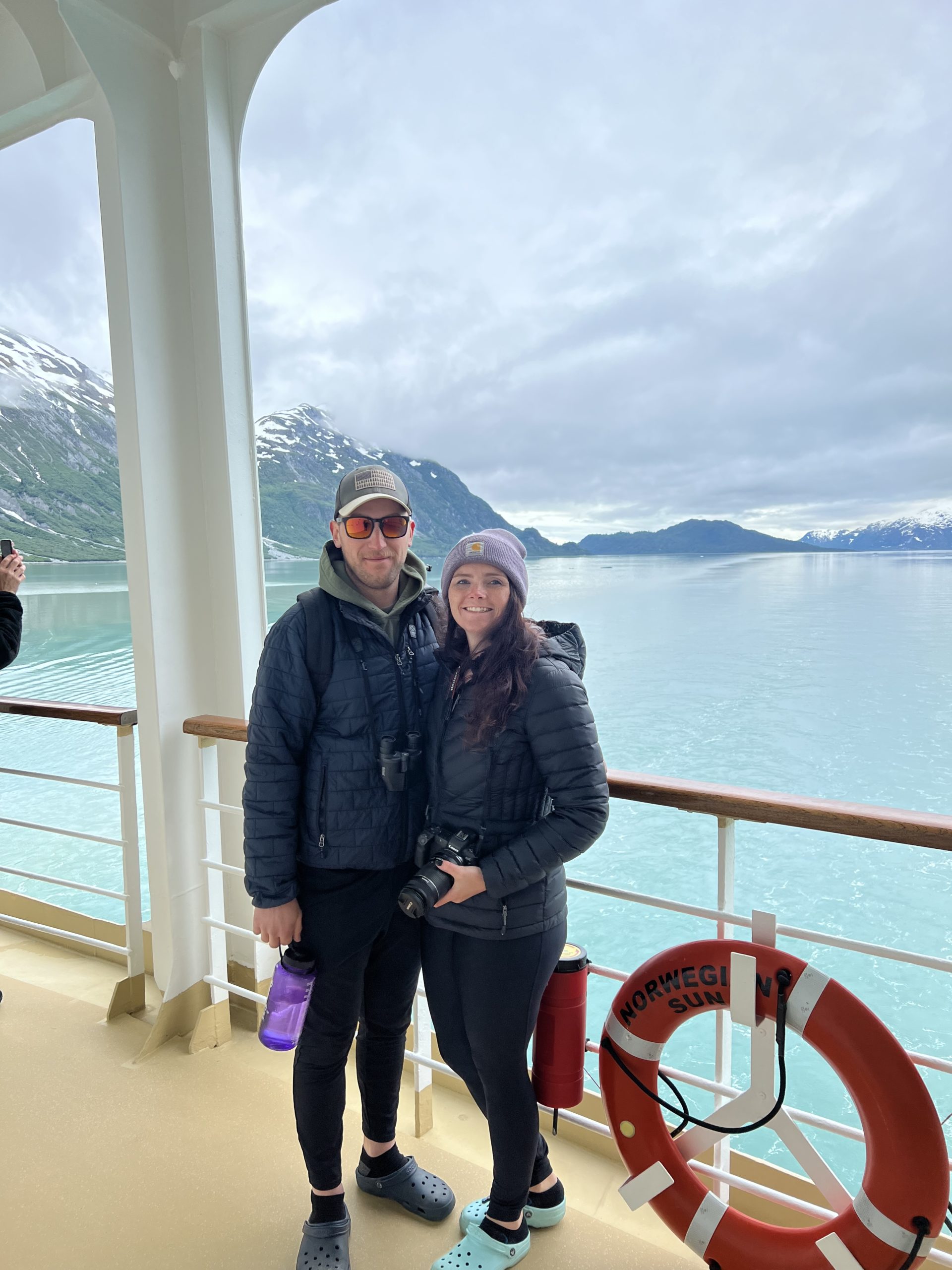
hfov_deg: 53.1
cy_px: 635
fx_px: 953
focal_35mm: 26
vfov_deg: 67.3
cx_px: 476
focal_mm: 5.7
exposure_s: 1/1252
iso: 50
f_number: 1.5
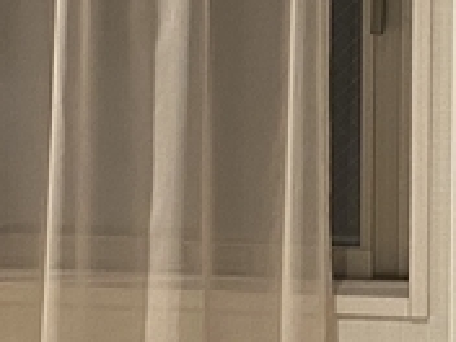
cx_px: 290
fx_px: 2332
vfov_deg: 8.4
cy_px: 124
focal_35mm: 177
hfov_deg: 11.2
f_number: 1.8
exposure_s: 1/60
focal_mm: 4.25
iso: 320
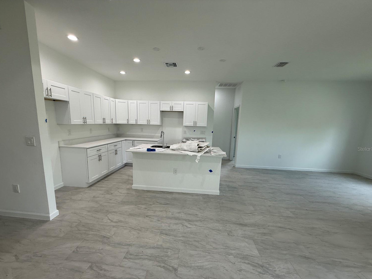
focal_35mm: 15
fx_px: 161
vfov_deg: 81.6
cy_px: 149
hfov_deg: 98.2
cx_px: 182
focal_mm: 2.22
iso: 64
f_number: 2.2
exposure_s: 1/120
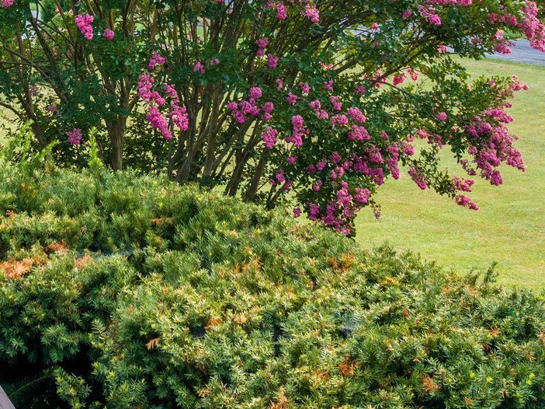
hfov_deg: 27.2
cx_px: 109
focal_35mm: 70
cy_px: -104
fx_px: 1102
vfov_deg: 19.6
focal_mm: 12.29
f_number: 4
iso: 100
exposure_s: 1/320
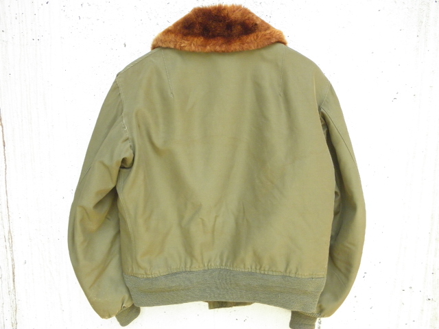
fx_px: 431
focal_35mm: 34
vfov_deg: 41.8
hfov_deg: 54.0
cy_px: 164
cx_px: 220
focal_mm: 6.2
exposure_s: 1/200
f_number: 3.7
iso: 400
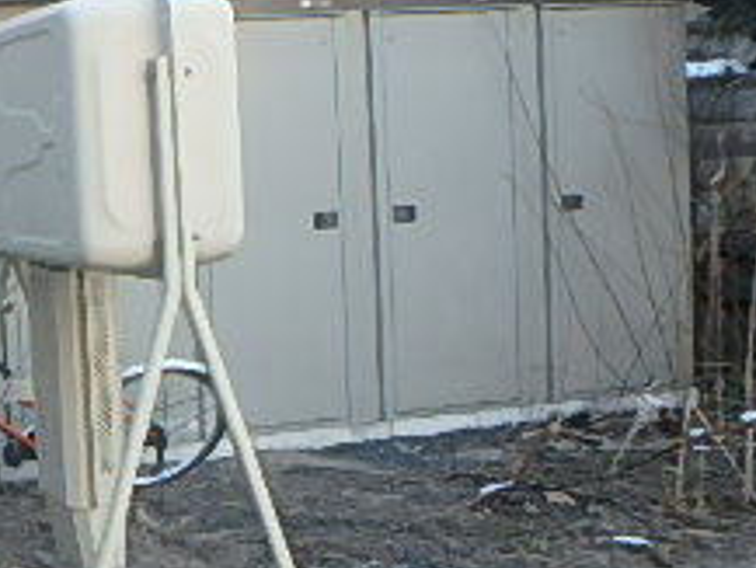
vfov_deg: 23.7
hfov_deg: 26.4
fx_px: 1355
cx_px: -230
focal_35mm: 62
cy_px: 268
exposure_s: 1/100
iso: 125
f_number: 3.5
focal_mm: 3.7
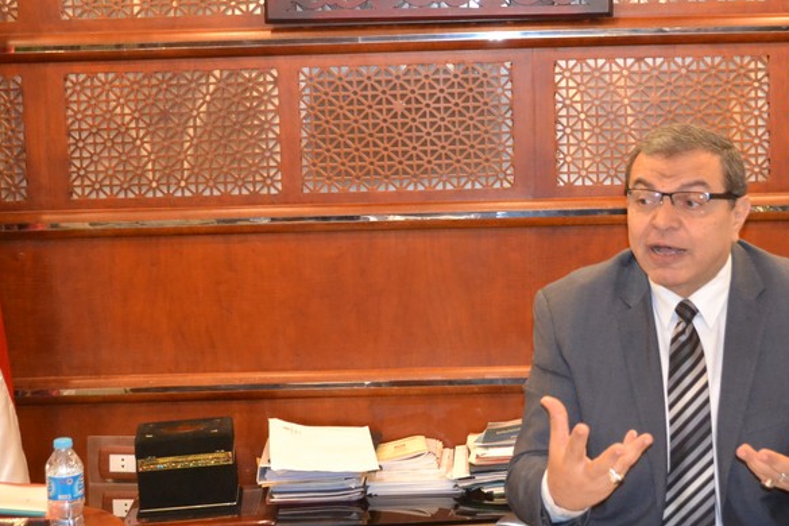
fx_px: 1770
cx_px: 457
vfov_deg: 16.9
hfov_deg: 25.1
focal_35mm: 81
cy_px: 209
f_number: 5
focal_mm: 35
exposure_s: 1/60
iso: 3200
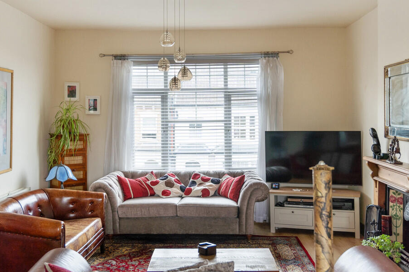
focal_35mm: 41
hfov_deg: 47.4
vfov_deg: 32.6
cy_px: 140
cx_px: 203
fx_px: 466
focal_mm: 24
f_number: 2.8
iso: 125
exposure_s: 1/50
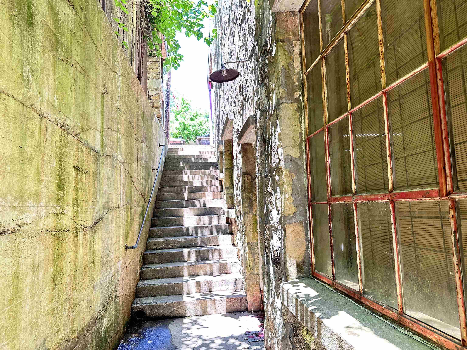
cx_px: 234
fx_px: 324
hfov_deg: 71.6
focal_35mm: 24
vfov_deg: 56.8
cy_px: 175
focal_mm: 6.86
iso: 200
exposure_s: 1/121
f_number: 1.78
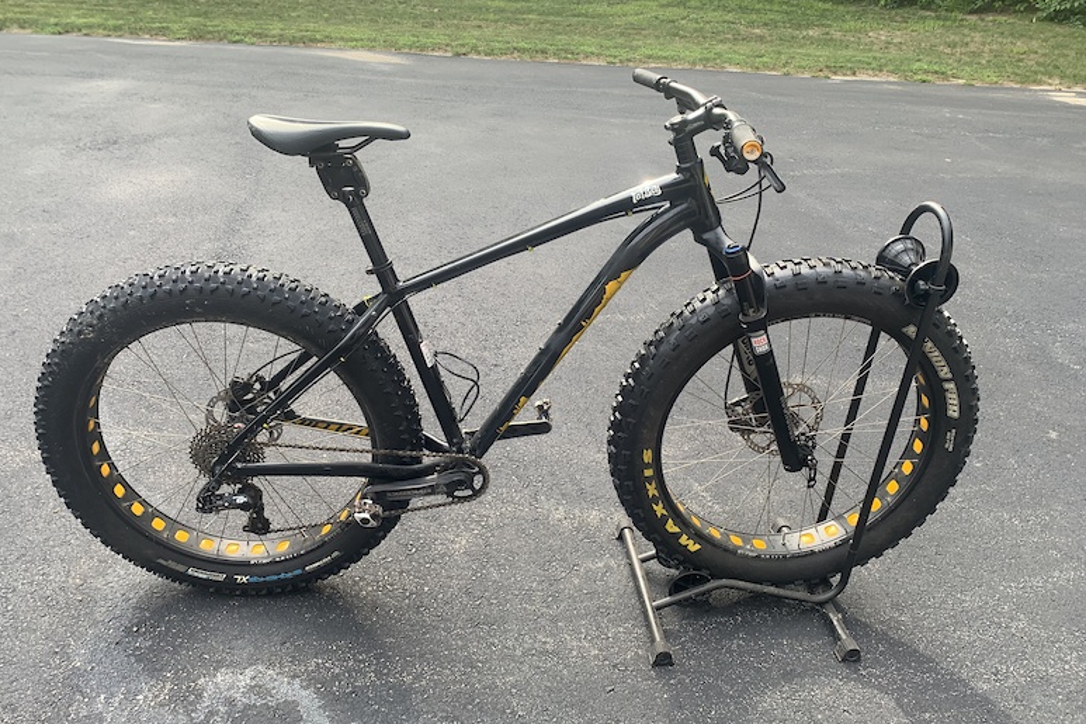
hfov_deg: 65.5
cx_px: 525
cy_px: 368
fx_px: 844
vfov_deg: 46.4
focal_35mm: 28
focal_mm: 4.25
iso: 25
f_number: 1.8
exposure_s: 1/198
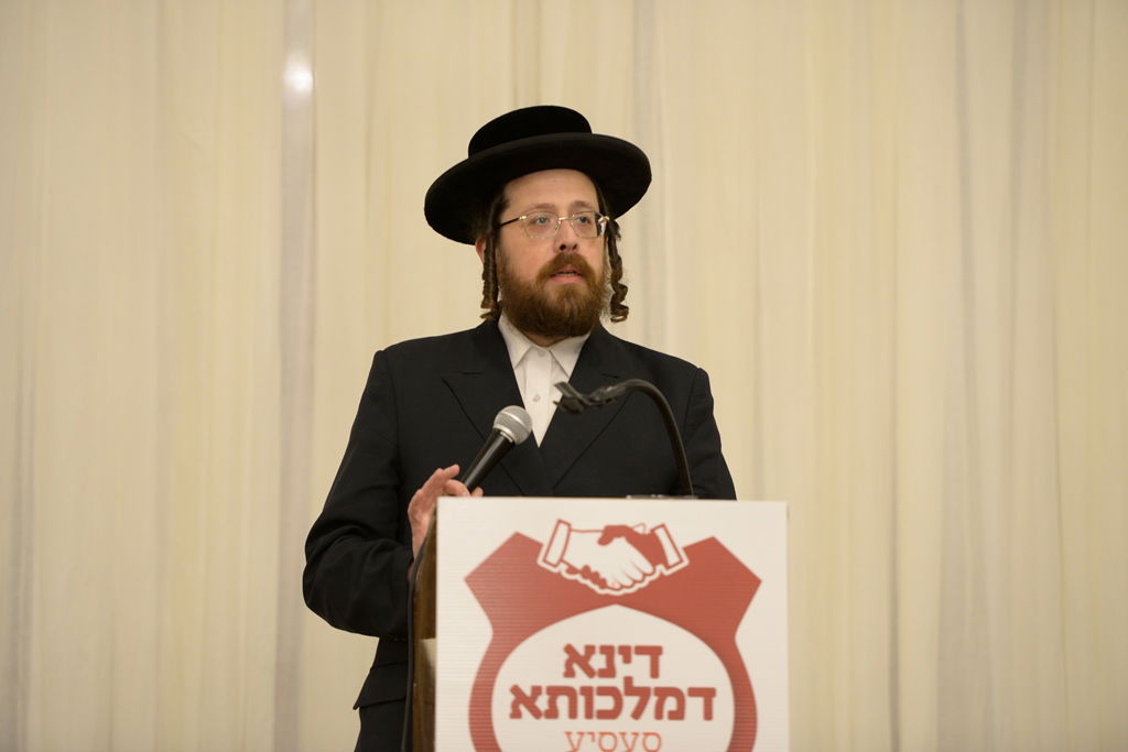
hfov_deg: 13.2
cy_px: 376
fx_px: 4857
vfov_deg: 8.9
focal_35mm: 155
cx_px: 564
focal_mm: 155
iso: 1000
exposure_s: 1/80
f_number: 2.8
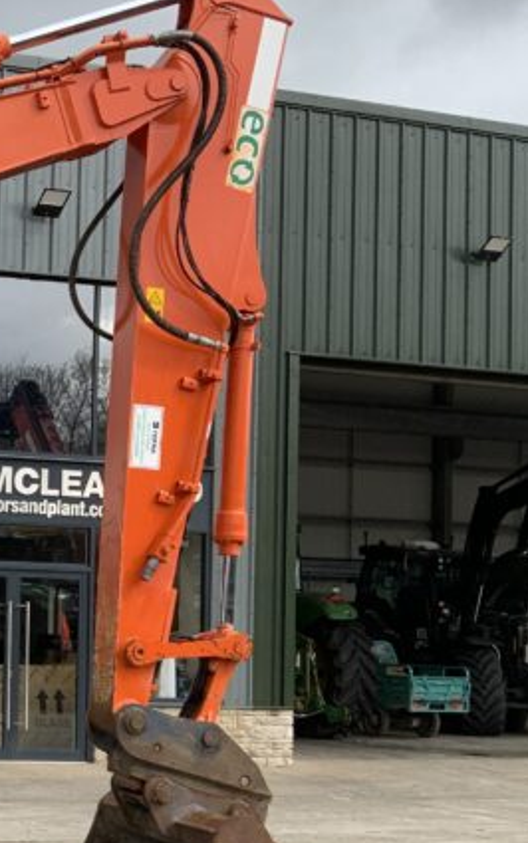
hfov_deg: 15.7
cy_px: 520
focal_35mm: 74
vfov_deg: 27.8
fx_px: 1702
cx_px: -349
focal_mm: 3
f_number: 1.8
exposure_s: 1/1168
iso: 16
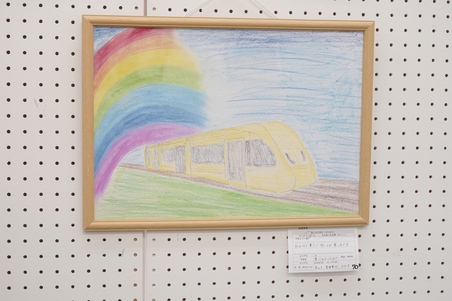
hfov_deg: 32.9
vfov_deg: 22.3
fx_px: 766
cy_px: 150
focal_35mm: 61
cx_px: 226
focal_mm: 61
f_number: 8
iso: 1250
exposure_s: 1/50
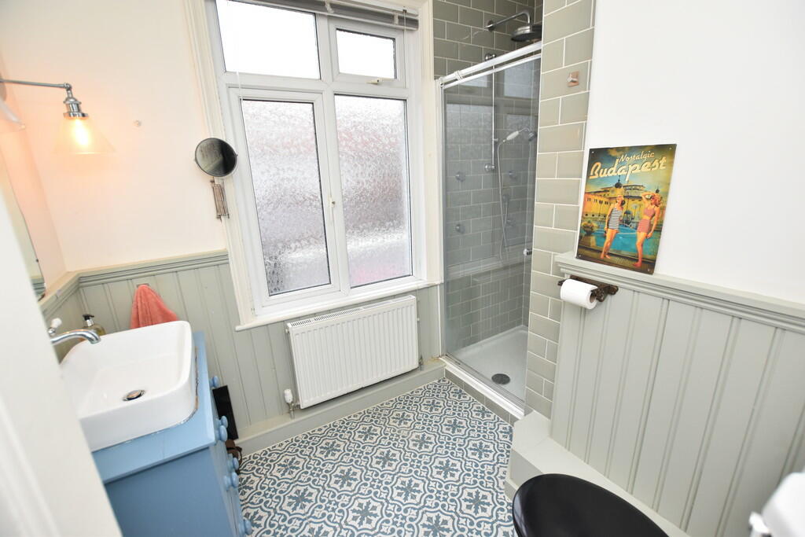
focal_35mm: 15
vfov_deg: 77.3
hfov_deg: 100.4
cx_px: 402
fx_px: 335
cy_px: 268
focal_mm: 10
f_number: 4
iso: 800
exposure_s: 1/125
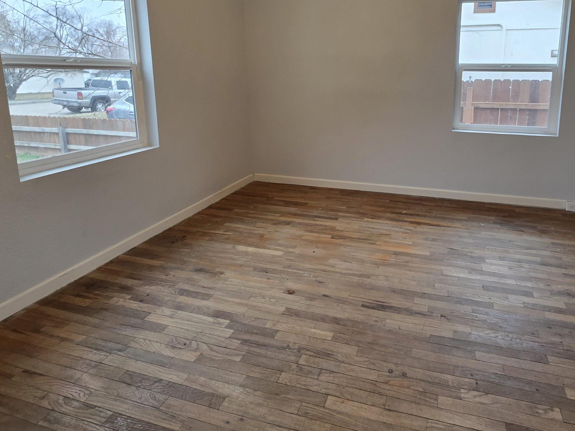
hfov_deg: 80.2
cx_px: 361
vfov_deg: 63.9
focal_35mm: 20
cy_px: 135
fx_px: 332
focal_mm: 2.2
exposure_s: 1/60
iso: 160
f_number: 1.9
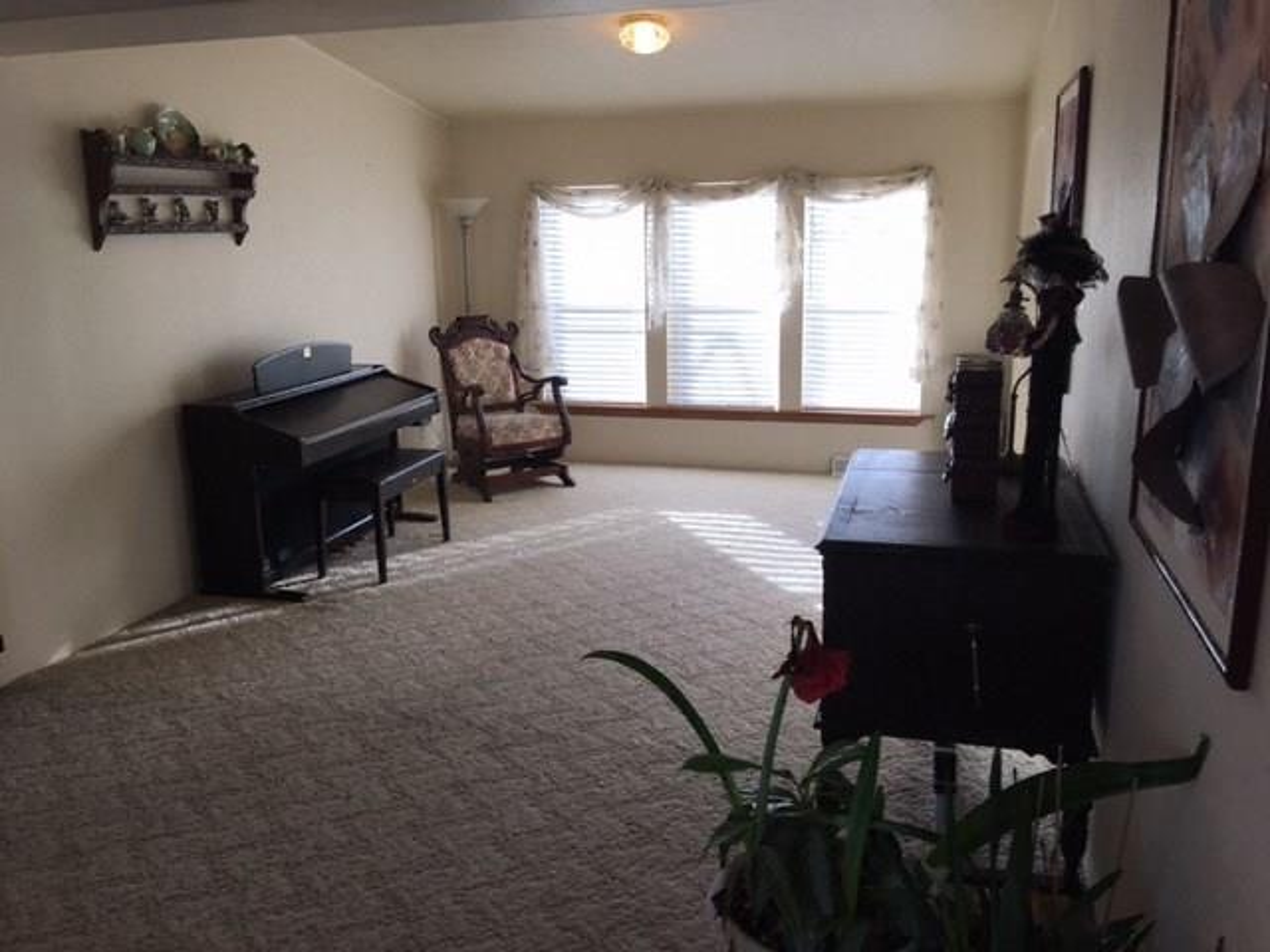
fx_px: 1064
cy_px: 476
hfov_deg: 61.7
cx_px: 635
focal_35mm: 29
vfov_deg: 48.2
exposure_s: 1/120
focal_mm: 4.15
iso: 32
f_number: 2.2
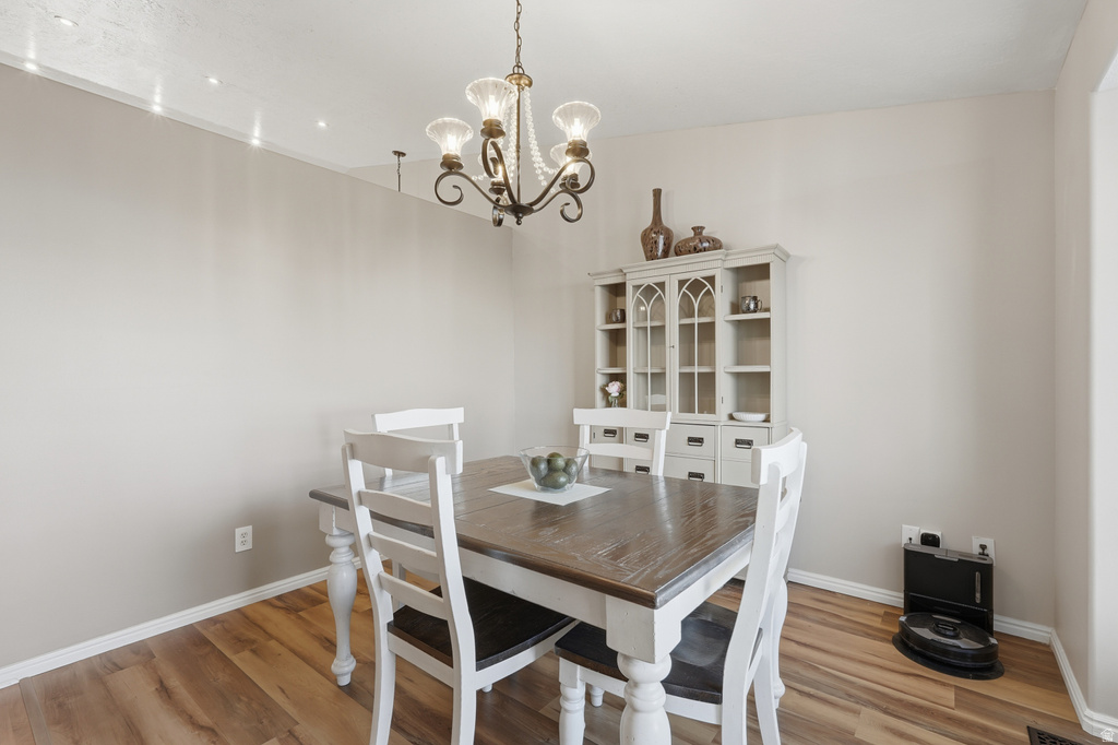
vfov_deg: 73.7
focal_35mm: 16
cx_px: 559
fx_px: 497
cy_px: 372
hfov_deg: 96.8
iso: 250
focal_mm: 16
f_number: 9
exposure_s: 1/60
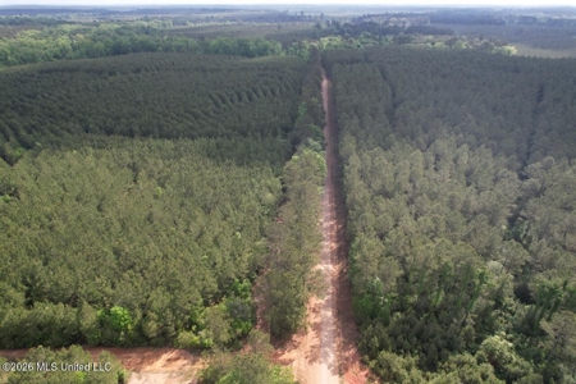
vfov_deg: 57.2
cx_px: 288
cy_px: 192
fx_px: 352
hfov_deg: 78.6
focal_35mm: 22
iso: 110
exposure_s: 1/725
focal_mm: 8.38
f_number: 2.8
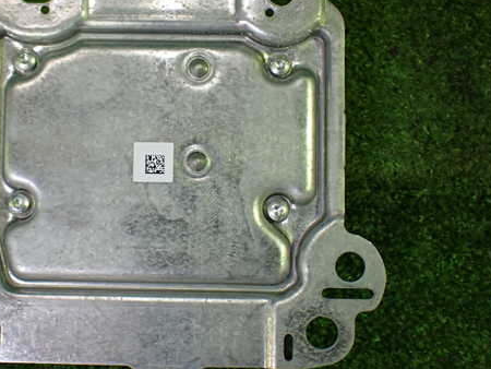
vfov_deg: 36.0
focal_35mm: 40
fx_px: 568
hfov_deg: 46.4
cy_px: 170
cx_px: 188
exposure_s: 1/125
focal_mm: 5.4
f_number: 2.3
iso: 500
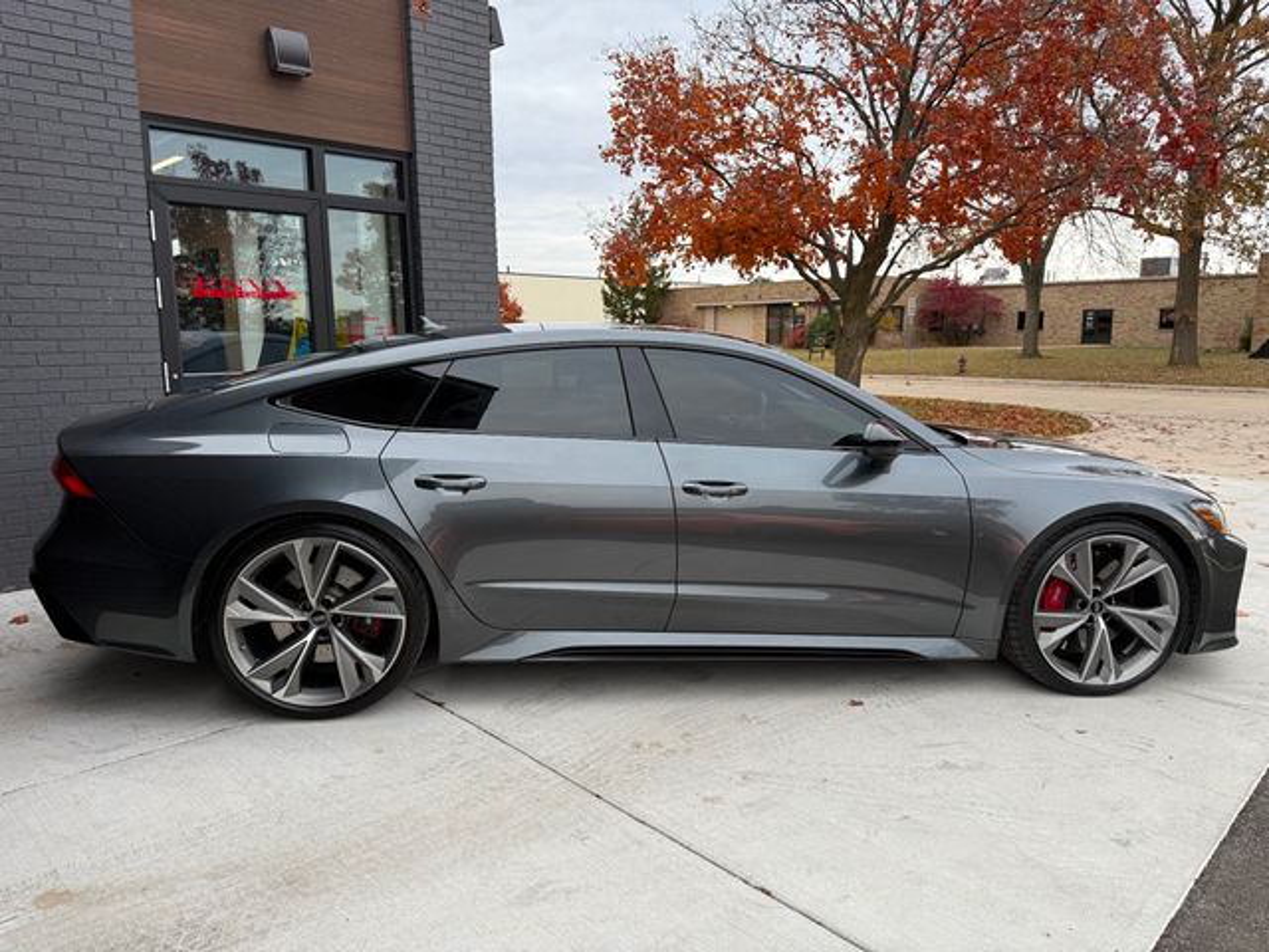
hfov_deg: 71.6
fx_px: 880
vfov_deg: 56.8
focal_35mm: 24
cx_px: 634
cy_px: 476
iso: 80
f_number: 1.78
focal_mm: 6.76
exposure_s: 1/689
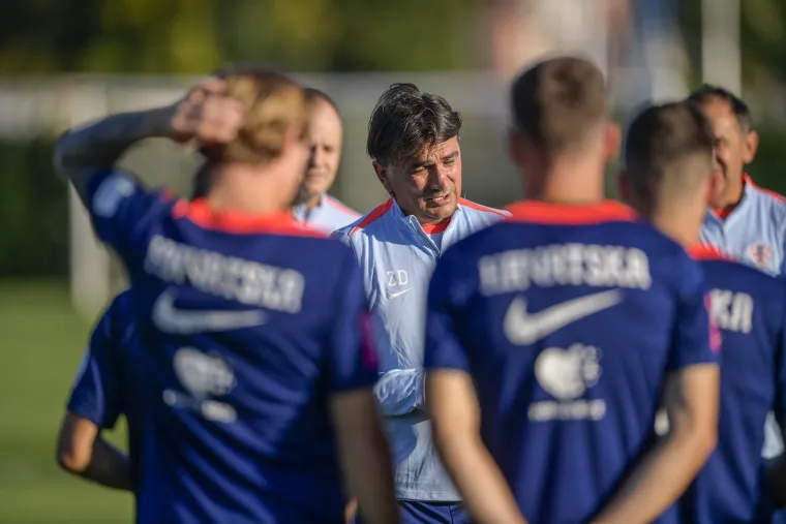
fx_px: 8734
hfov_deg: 5.2
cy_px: 262
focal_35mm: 400
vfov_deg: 3.4
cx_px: 393
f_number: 2.8
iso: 100
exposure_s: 1/2500
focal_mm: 400
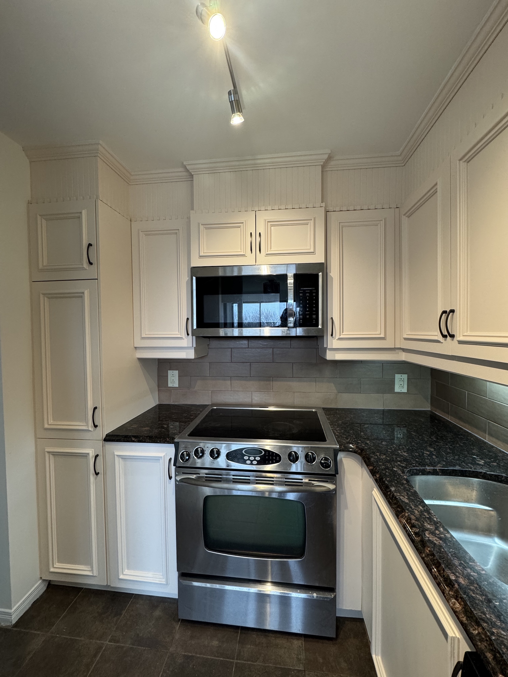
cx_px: 254
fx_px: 274
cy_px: 338
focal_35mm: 14
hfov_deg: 85.7
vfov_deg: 102.1
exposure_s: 1/120
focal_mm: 2.22
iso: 200
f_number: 2.2
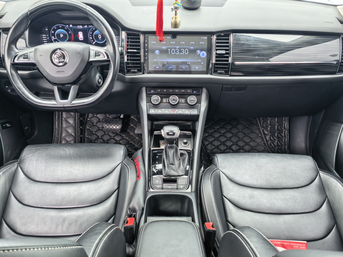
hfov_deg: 60.0
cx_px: 172
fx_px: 297
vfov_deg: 46.8
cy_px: 128
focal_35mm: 30
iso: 64
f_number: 1.4
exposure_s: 1/100
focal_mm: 5.75
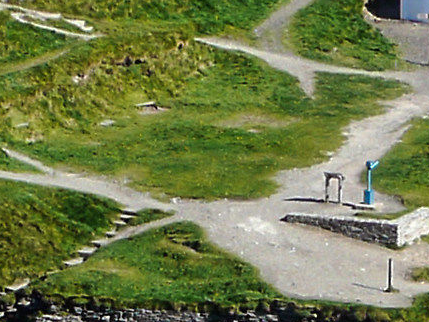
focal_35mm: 414
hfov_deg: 4.8
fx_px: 5132
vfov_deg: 3.6
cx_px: 530
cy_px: 344
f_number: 4.5
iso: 100
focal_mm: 10.2
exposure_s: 1/250
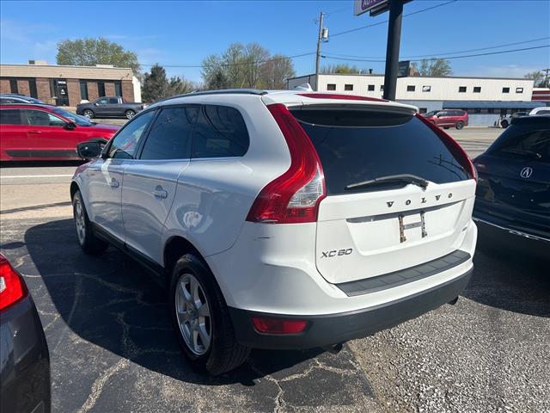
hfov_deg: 67.3
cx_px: 275
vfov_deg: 53.1
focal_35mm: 26
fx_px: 413
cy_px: 206
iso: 50
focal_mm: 5.7
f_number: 1.5
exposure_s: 1/5319
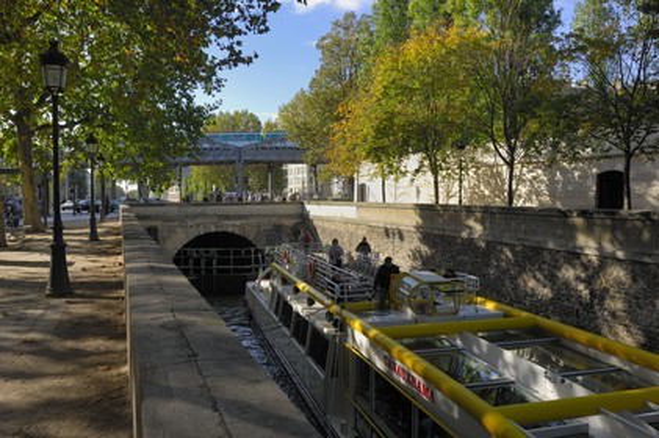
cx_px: 330
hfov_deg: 64.6
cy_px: 219
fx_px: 521
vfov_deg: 45.6
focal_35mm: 28
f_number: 5.6
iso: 100
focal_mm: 19
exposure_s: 1/250
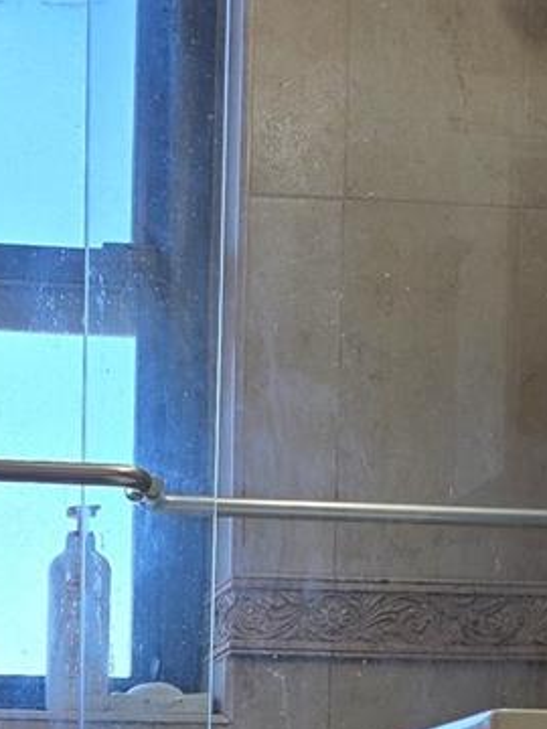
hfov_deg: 14.8
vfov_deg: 17.9
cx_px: -28
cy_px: 1098
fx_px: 2065
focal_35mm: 98
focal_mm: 6.3
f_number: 1.7
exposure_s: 1/120
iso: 32
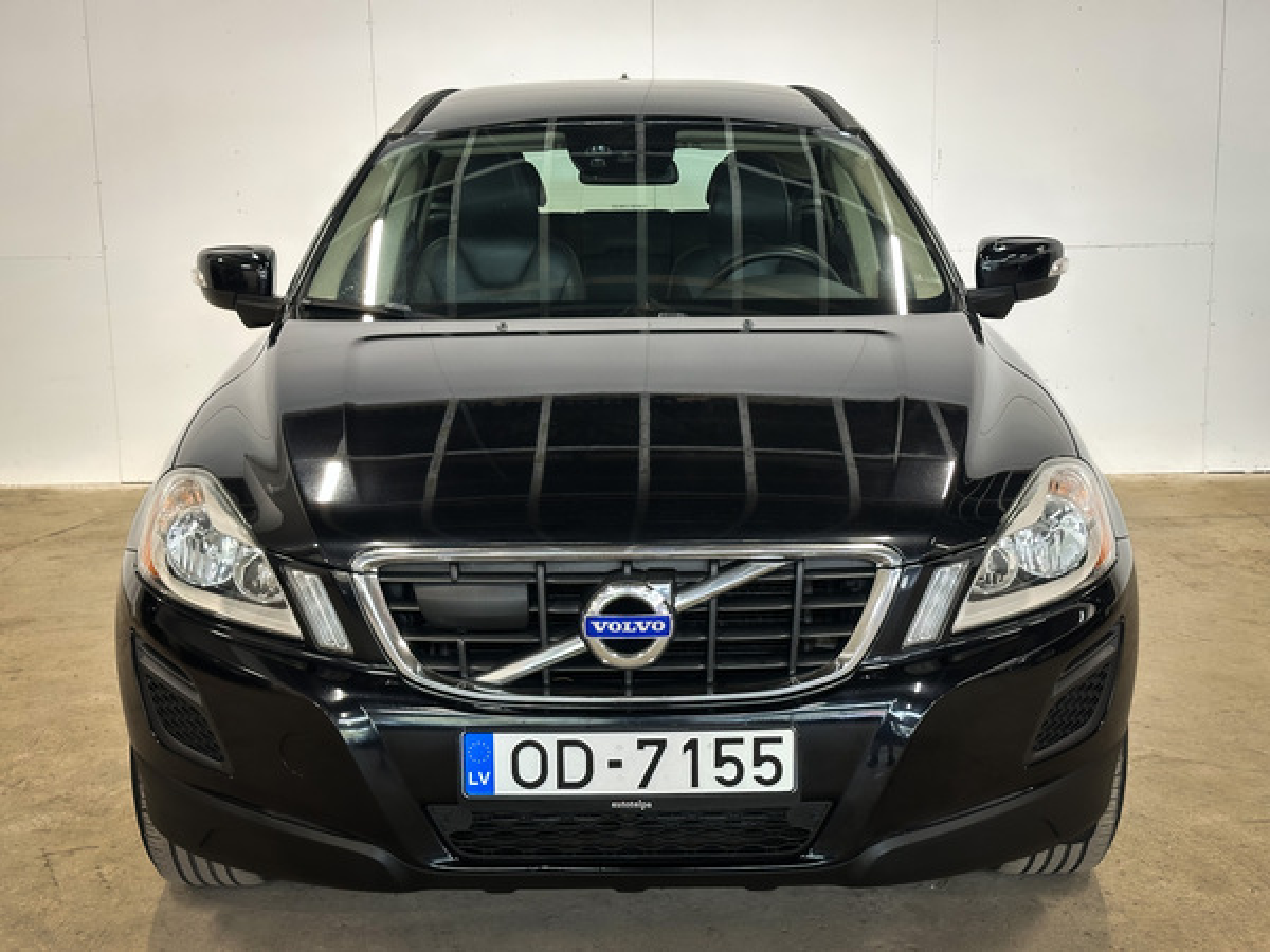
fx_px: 1761
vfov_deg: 30.3
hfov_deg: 39.7
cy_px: 476
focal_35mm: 48
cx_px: 635
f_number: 1.8
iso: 160
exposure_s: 1/50
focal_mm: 6.86
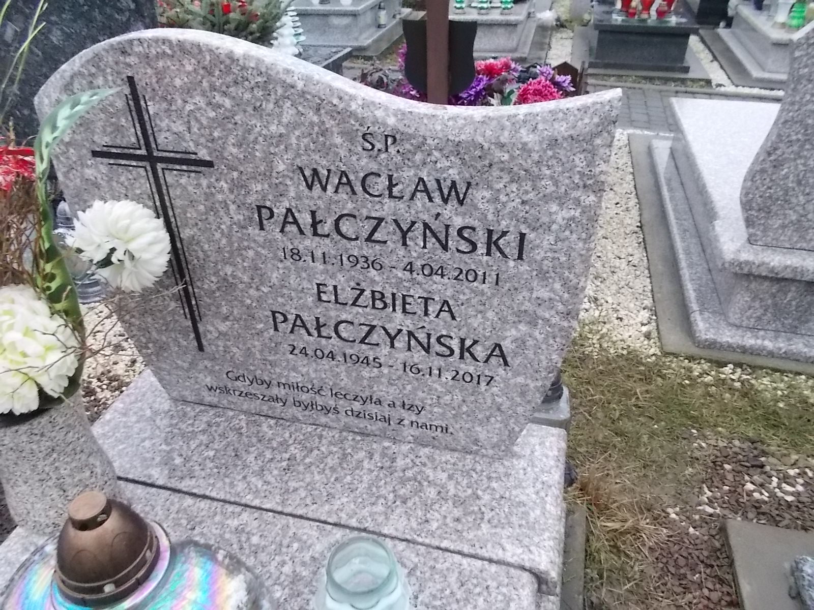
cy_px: 305
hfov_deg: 67.3
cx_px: 407
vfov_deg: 53.1
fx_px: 611
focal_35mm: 26
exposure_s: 1/100
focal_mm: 4.6
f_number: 3.2
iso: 400
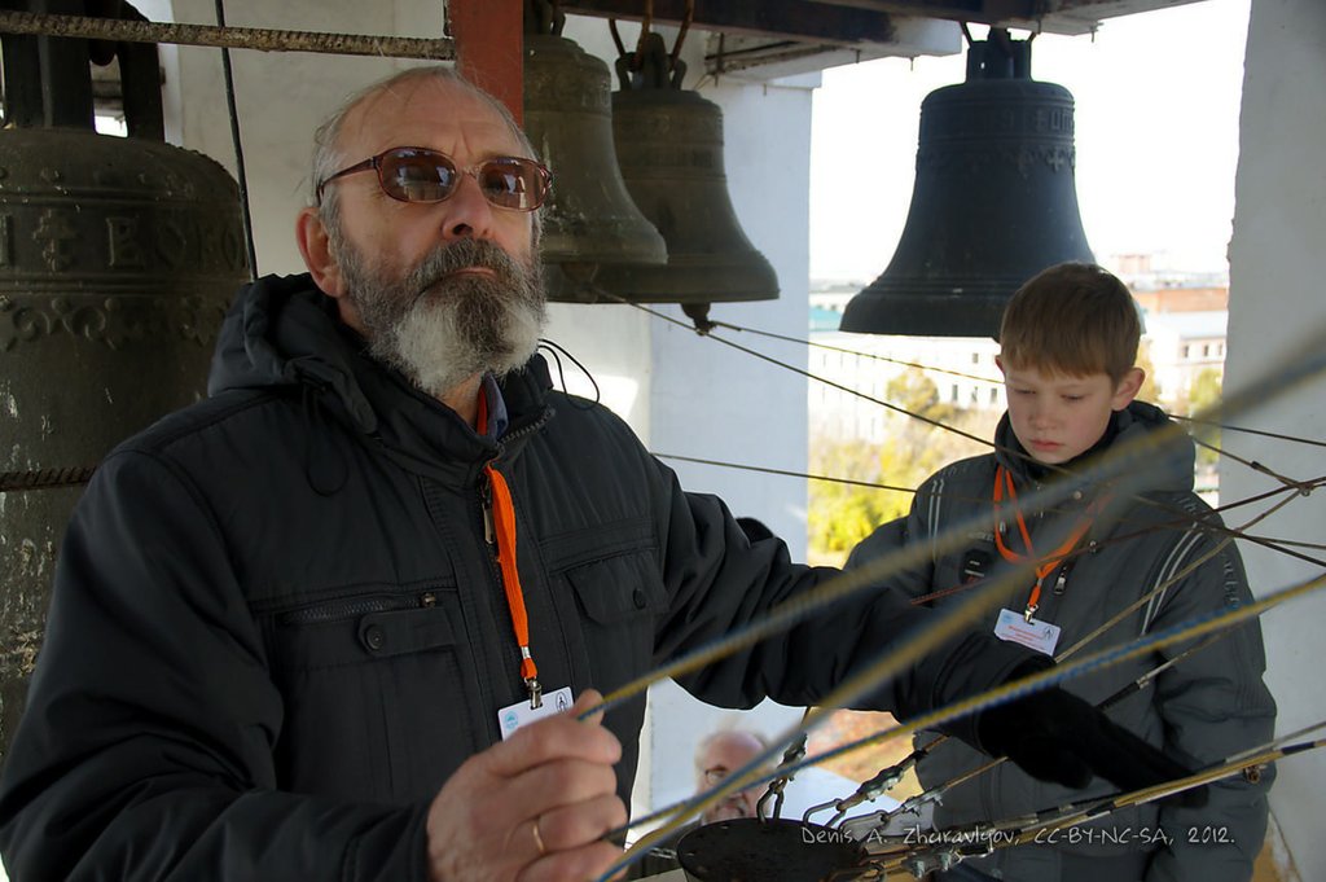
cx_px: 663
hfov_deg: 53.2
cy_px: 441
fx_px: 1325
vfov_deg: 36.8
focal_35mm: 36
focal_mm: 24
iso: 200
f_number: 5.6
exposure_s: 1/160
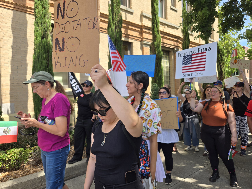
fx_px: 167
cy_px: 94
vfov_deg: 58.9
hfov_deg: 73.9
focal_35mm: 23
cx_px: 126
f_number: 1.8
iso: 25
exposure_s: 1/586
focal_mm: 5.4
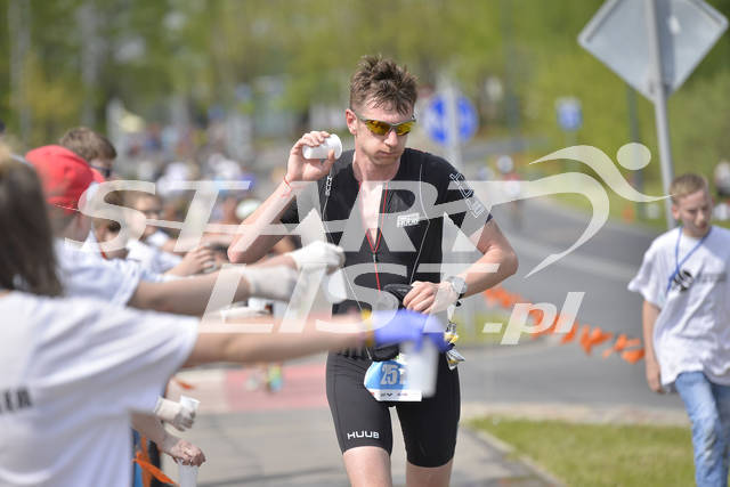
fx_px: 4056
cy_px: 244
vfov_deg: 6.9
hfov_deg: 10.3
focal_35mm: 200
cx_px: 365
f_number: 4
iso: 200
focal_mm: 200
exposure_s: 1/2500
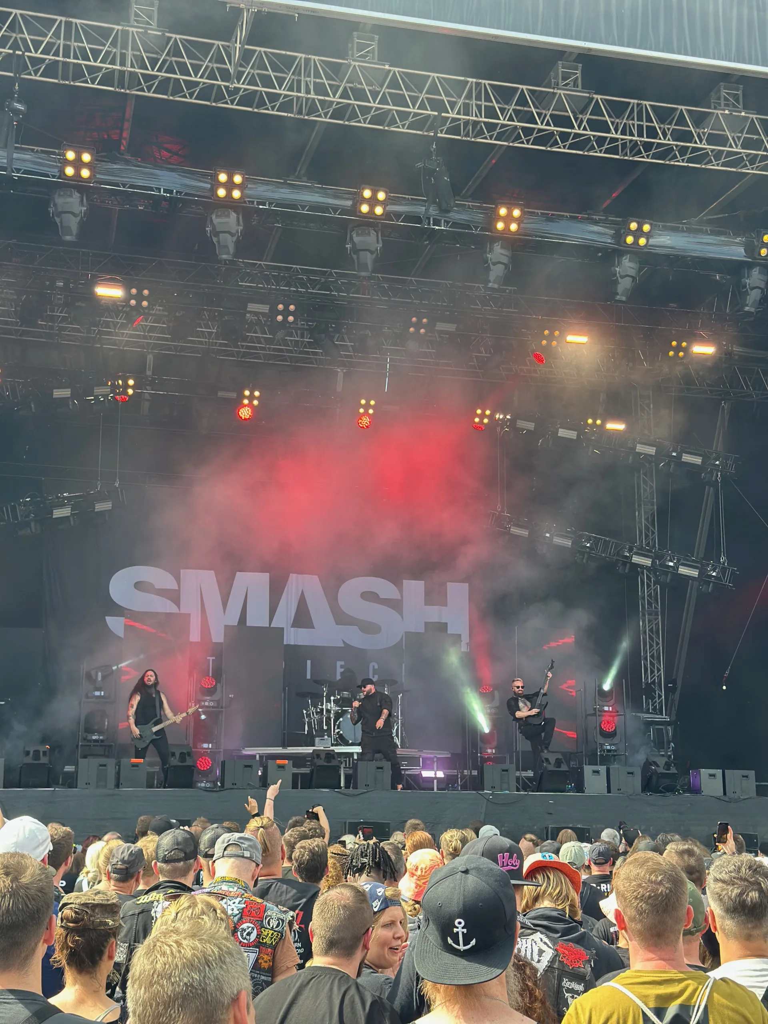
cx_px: 384
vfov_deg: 39.7
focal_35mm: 48
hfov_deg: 30.3
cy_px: 512
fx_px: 1420
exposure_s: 1/1199
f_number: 1.78
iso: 125
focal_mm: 6.86
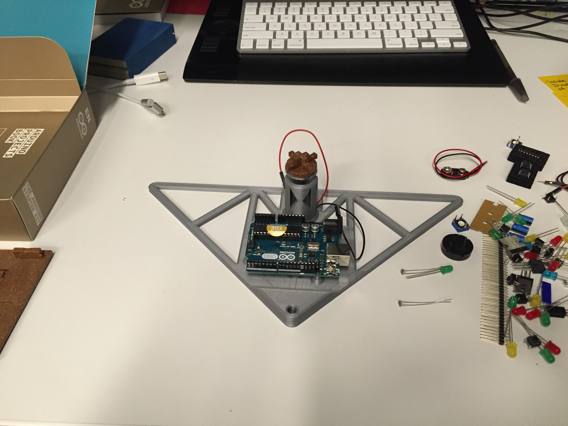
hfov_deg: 61.7
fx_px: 476
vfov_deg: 48.2
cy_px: 213
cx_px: 284
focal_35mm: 29
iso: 160
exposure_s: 1/30
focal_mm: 4.15
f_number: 2.2
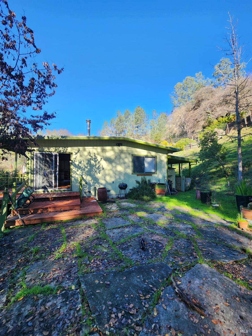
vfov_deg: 106.2
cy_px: 168
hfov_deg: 89.9
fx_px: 126
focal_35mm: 13
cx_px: 126
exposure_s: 1/346
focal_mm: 2.2
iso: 50
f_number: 2.2
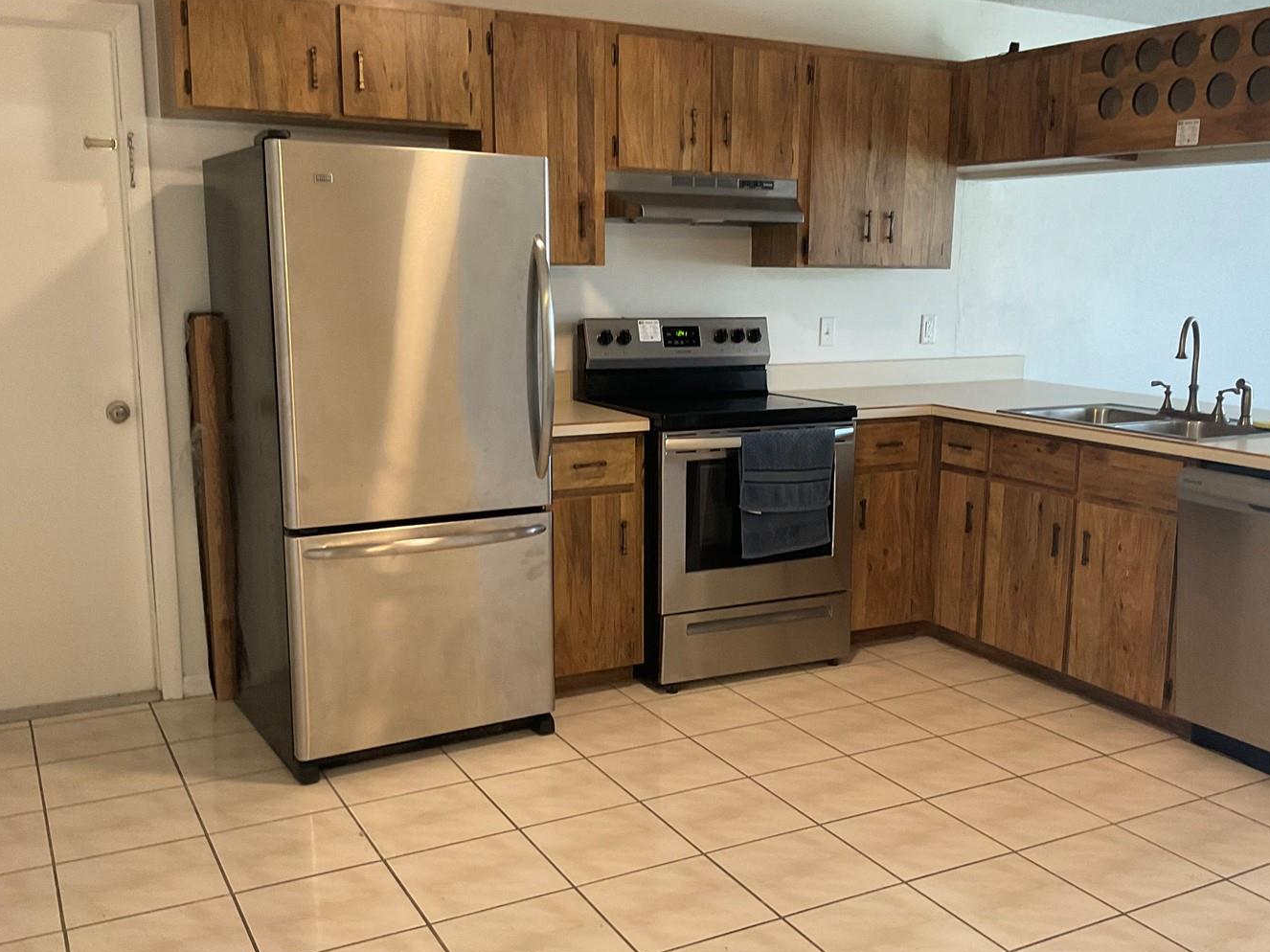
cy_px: 505
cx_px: 701
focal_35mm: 35
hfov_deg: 52.5
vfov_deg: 40.7
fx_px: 1284
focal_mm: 3
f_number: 1.8
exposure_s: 1/60
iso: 125
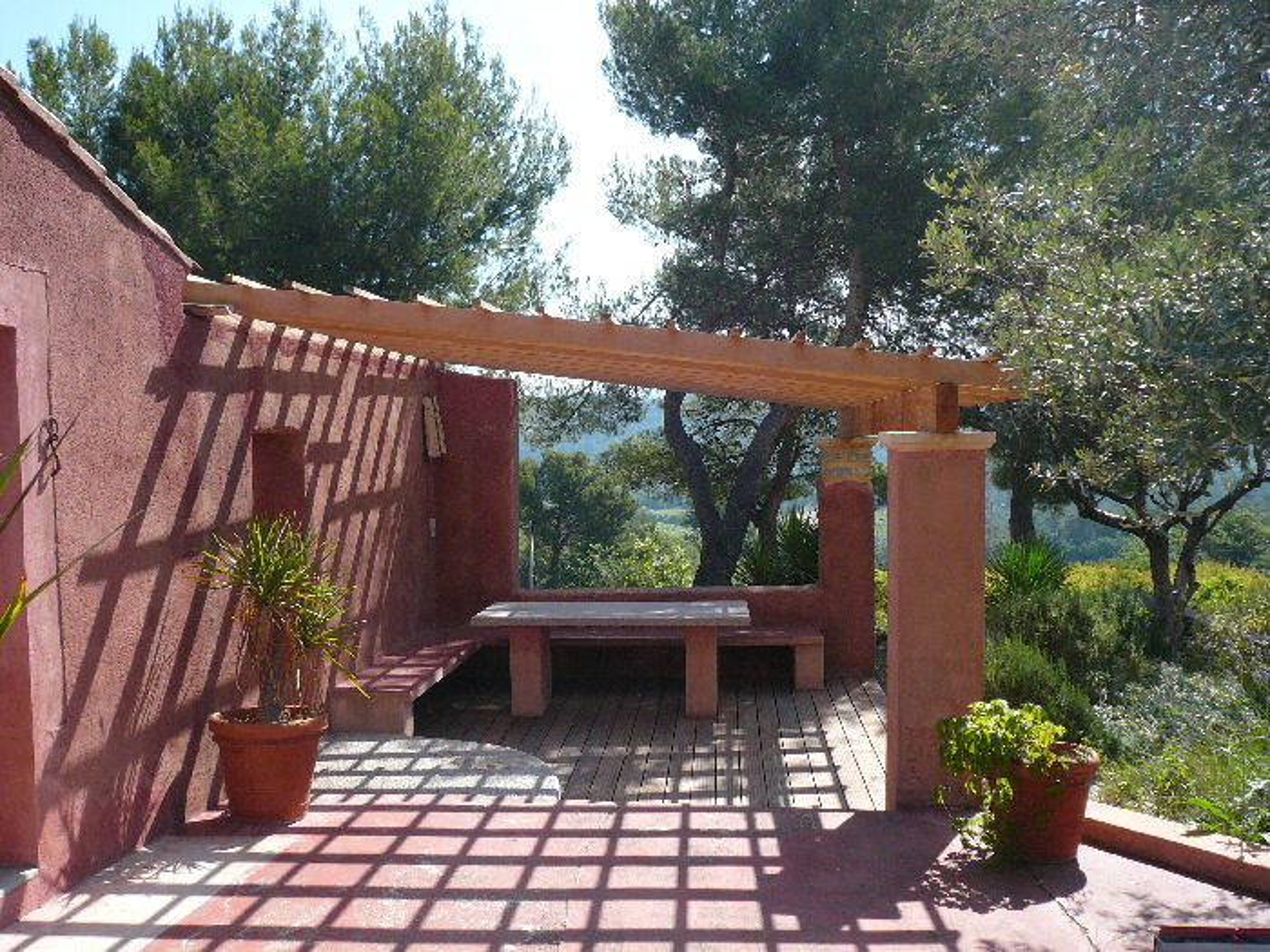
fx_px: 1247
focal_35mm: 34
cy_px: 476
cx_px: 635
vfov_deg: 41.8
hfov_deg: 54.0
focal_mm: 5.4
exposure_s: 1/640
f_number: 3
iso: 100
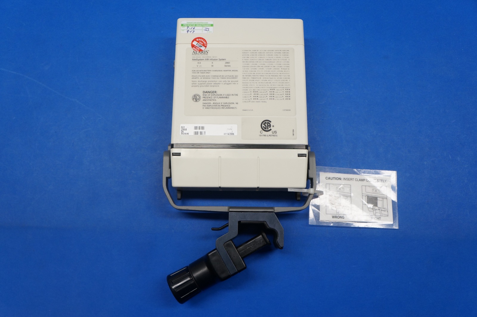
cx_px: 238
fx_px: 437
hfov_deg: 57.3
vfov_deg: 39.9
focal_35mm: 33
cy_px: 158
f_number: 5.6
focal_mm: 22
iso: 400
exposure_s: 1/125
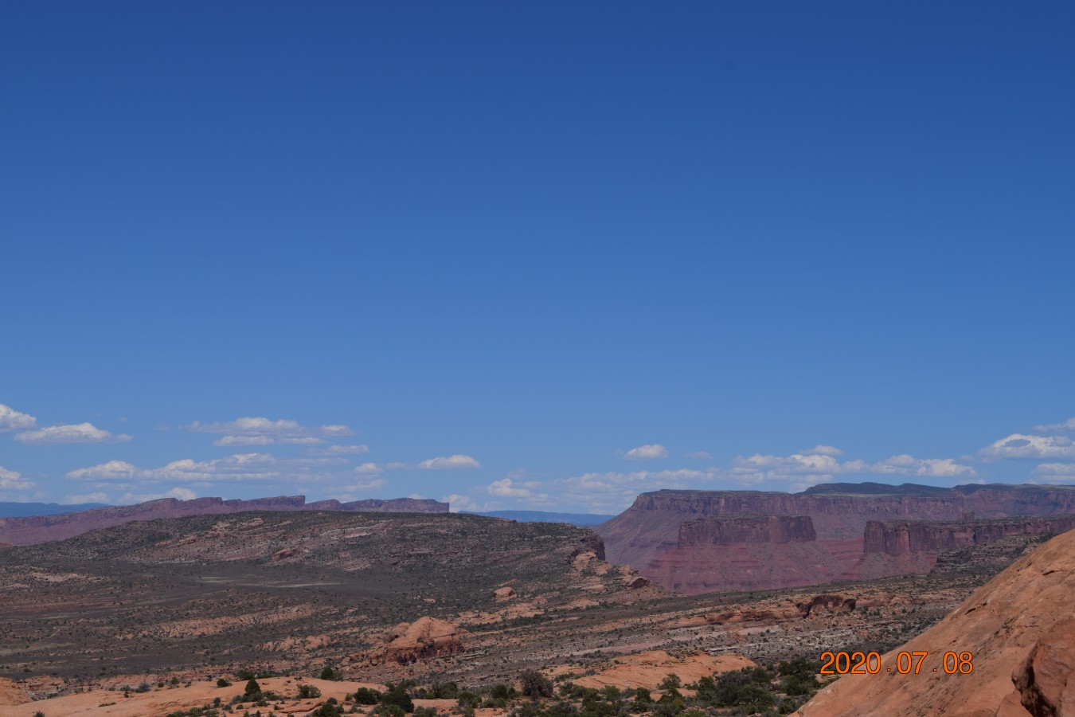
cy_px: 358
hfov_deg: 24.6
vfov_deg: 16.6
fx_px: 2463
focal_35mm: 82
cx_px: 538
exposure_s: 1/640
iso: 200
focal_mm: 55
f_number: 13
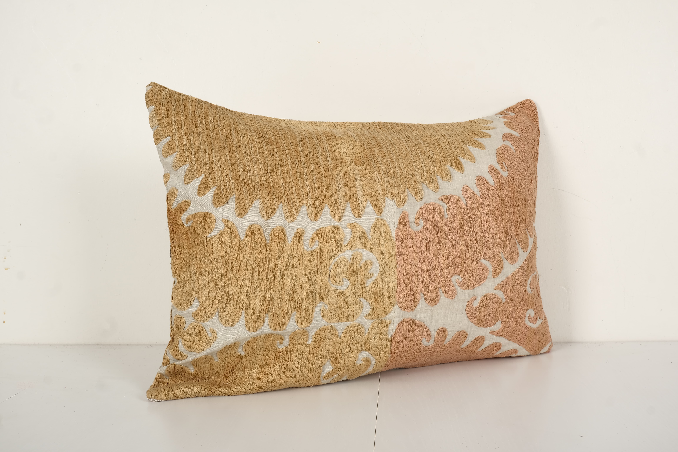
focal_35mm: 40
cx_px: 339
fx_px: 753
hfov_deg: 48.5
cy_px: 226
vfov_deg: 33.4
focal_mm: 26.5
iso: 80
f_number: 13
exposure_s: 1/160
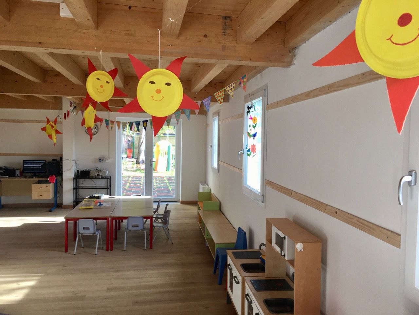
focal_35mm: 29
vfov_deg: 48.2
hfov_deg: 61.7
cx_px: 210
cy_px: 158
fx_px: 351
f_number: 2.2
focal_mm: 4.15
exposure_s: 1/50
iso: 25
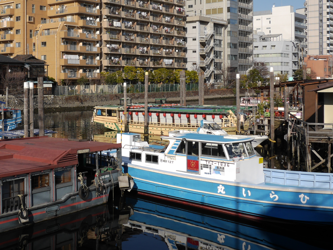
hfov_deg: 37.9
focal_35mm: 49
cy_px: 79
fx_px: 471
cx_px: 81
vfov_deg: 29.4
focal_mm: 12
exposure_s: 1/400
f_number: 8
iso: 125
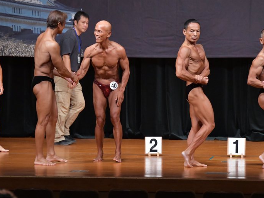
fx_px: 1869
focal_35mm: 245
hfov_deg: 8.1
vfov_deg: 6.1
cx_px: 118
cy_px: 99
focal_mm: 150
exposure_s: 1/400
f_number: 5.6
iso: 6400
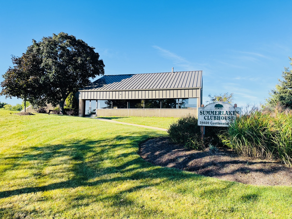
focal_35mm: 26
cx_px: 146
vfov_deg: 53.1
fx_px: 219
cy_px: 110
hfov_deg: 67.3
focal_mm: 5.1
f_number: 1.6
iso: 50
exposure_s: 1/1721
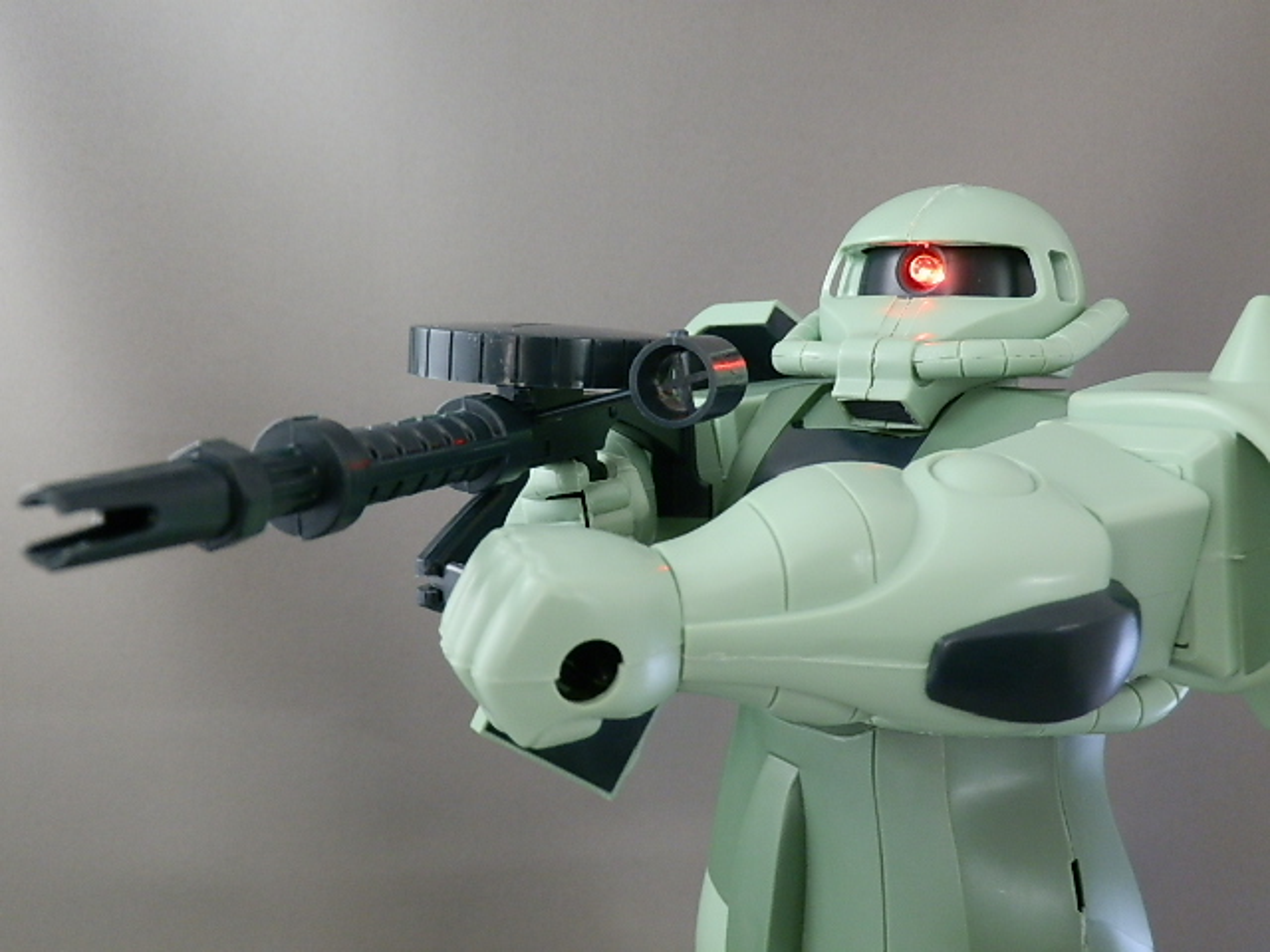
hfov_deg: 54.0
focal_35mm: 34
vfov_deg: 41.8
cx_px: 635
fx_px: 1247
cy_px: 476
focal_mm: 6.17
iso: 200
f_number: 3.5
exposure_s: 1/13
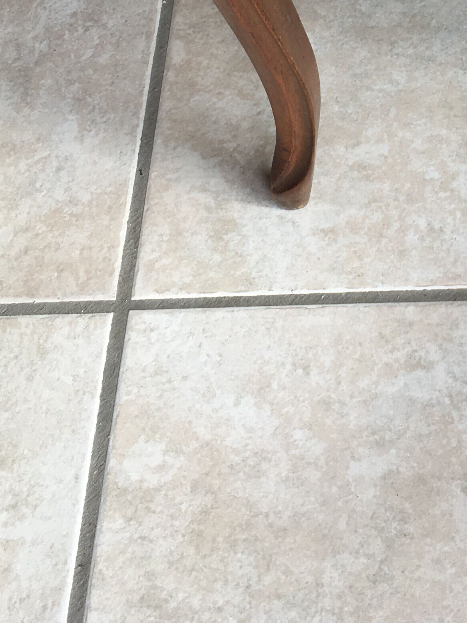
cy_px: -127
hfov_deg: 19.0
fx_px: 1349
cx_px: 486
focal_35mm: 75
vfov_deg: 23.7
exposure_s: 1/185
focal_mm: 4.15
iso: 25
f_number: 2.2
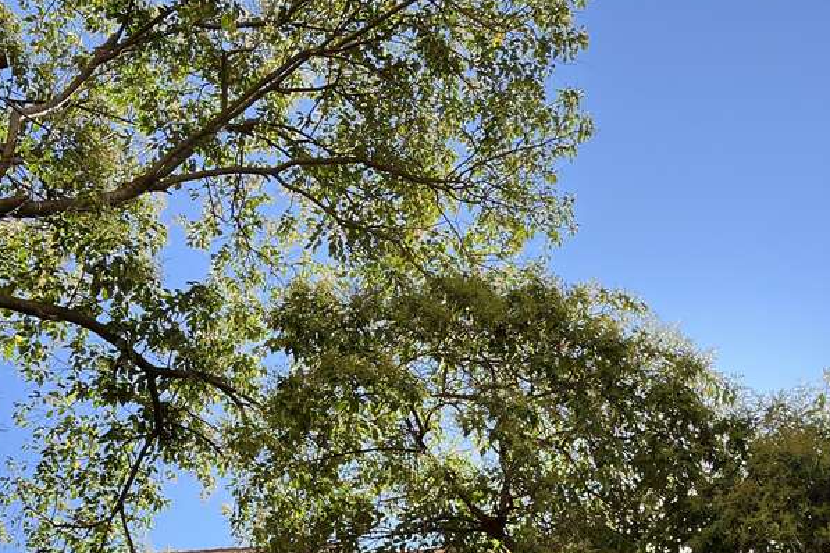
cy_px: 654
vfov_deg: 21.8
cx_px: 311
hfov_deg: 34.3
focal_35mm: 58
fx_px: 1337
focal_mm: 5.1
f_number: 1.6
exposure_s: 1/1163
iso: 50
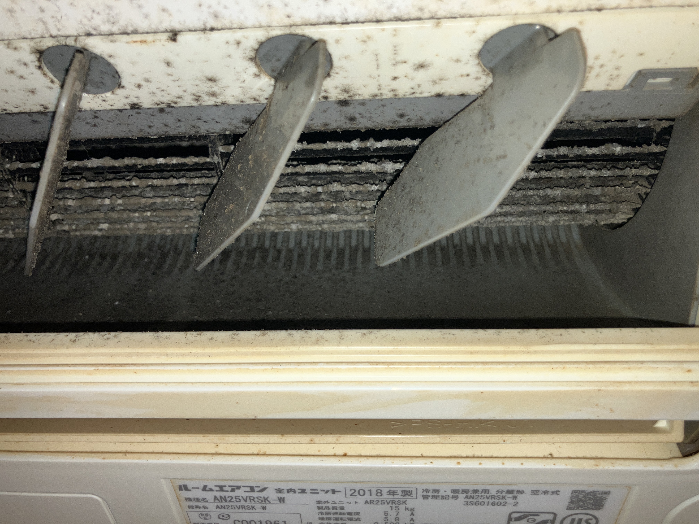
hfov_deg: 63.4
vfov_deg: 49.7
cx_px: 350
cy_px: 262
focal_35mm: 28
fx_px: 565
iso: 25
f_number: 1.8
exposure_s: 1/25
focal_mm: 3.99
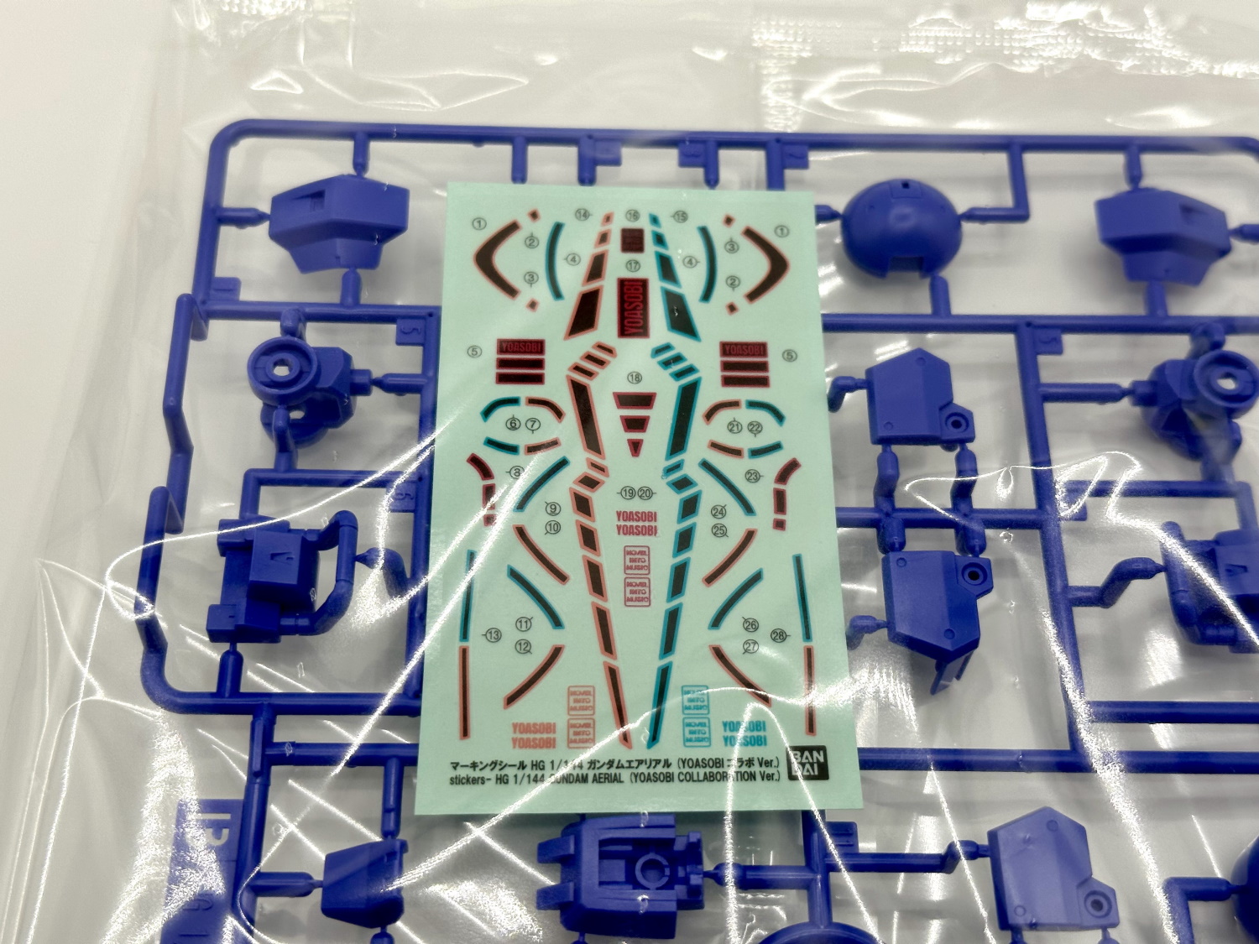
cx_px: 630
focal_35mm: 48
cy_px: 472
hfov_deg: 39.7
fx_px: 1746
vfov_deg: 30.3
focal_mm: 6.86
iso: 64
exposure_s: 1/496
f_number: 1.78
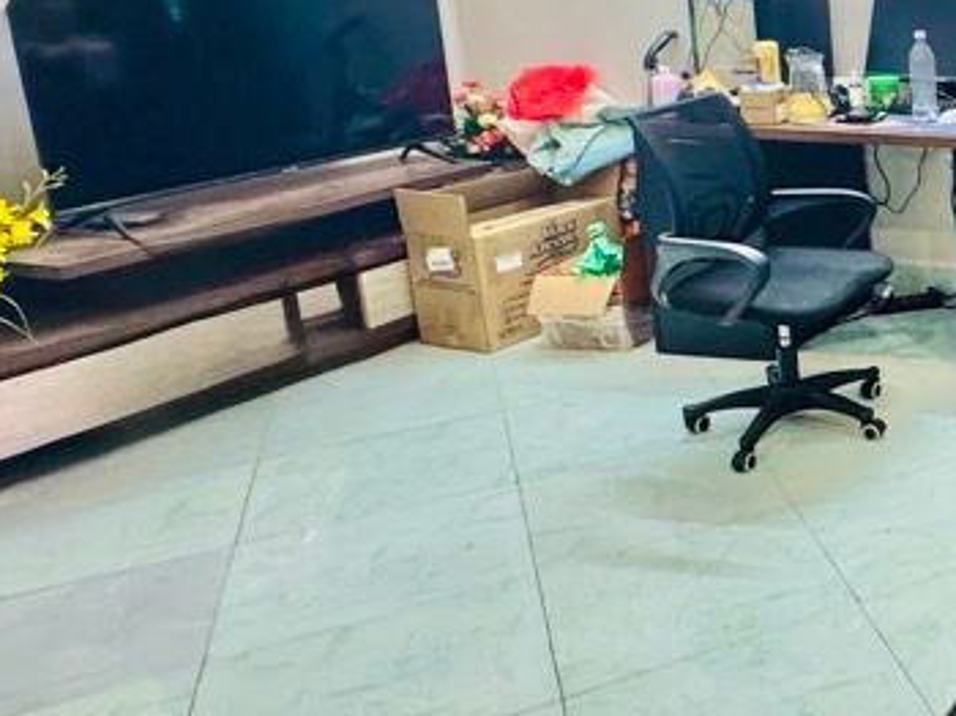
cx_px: 1327
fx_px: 1132
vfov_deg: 34.3
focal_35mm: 41
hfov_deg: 31.4
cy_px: 169
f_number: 2.2
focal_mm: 2.22
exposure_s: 1/100
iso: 320
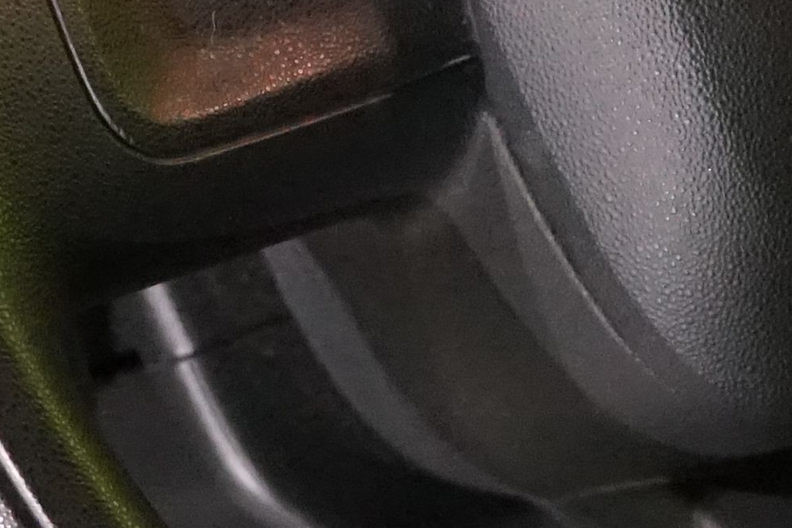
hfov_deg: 8.7
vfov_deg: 5.8
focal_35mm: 235
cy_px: -258
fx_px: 5170
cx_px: 763
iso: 6400
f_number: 4
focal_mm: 39
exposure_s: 1/50
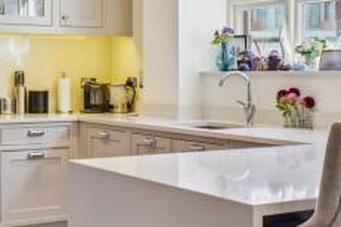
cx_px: 109
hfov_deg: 27.9
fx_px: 682
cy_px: 108
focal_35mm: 72
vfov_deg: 18.9
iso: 320
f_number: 4.5
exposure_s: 1/100
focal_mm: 35
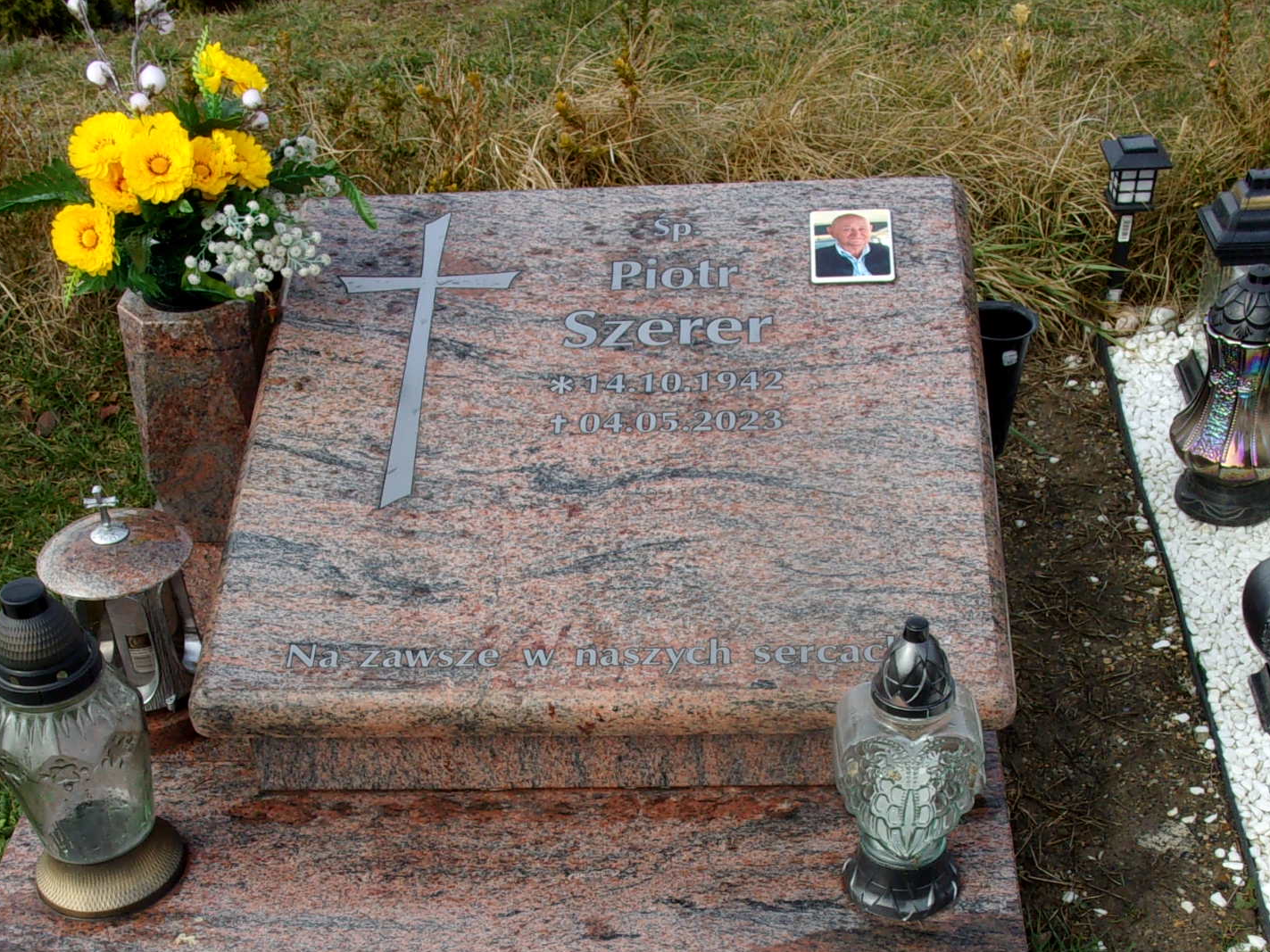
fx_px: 1871
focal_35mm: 51
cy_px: 781
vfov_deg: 27.9
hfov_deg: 37.5
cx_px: 636
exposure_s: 1/50
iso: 80
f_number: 10.8
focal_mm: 5.1
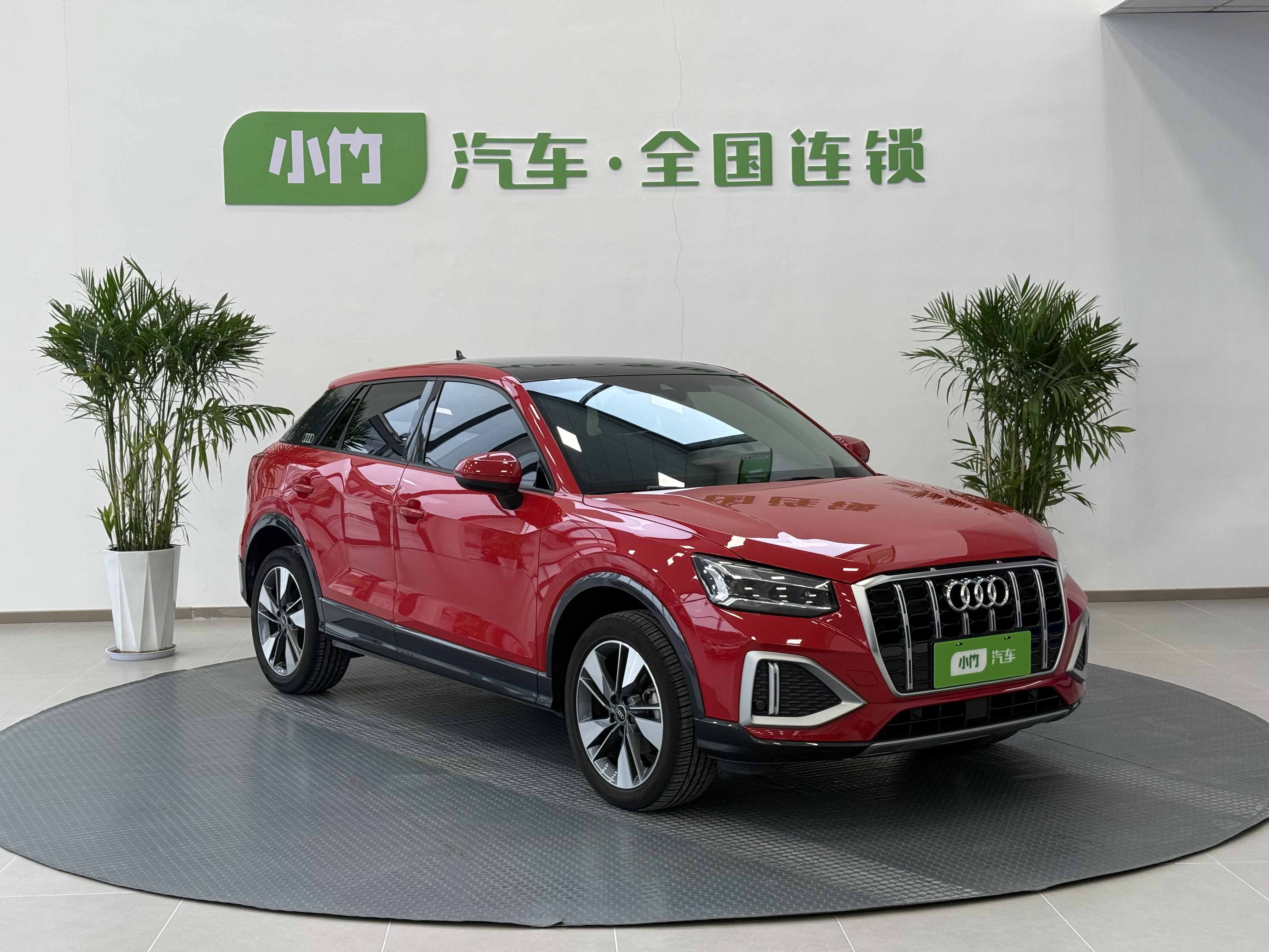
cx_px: 634
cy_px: 476
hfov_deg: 39.7
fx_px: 1760
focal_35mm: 48
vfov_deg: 30.3
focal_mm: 6.76
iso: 100
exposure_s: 1/108
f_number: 1.78
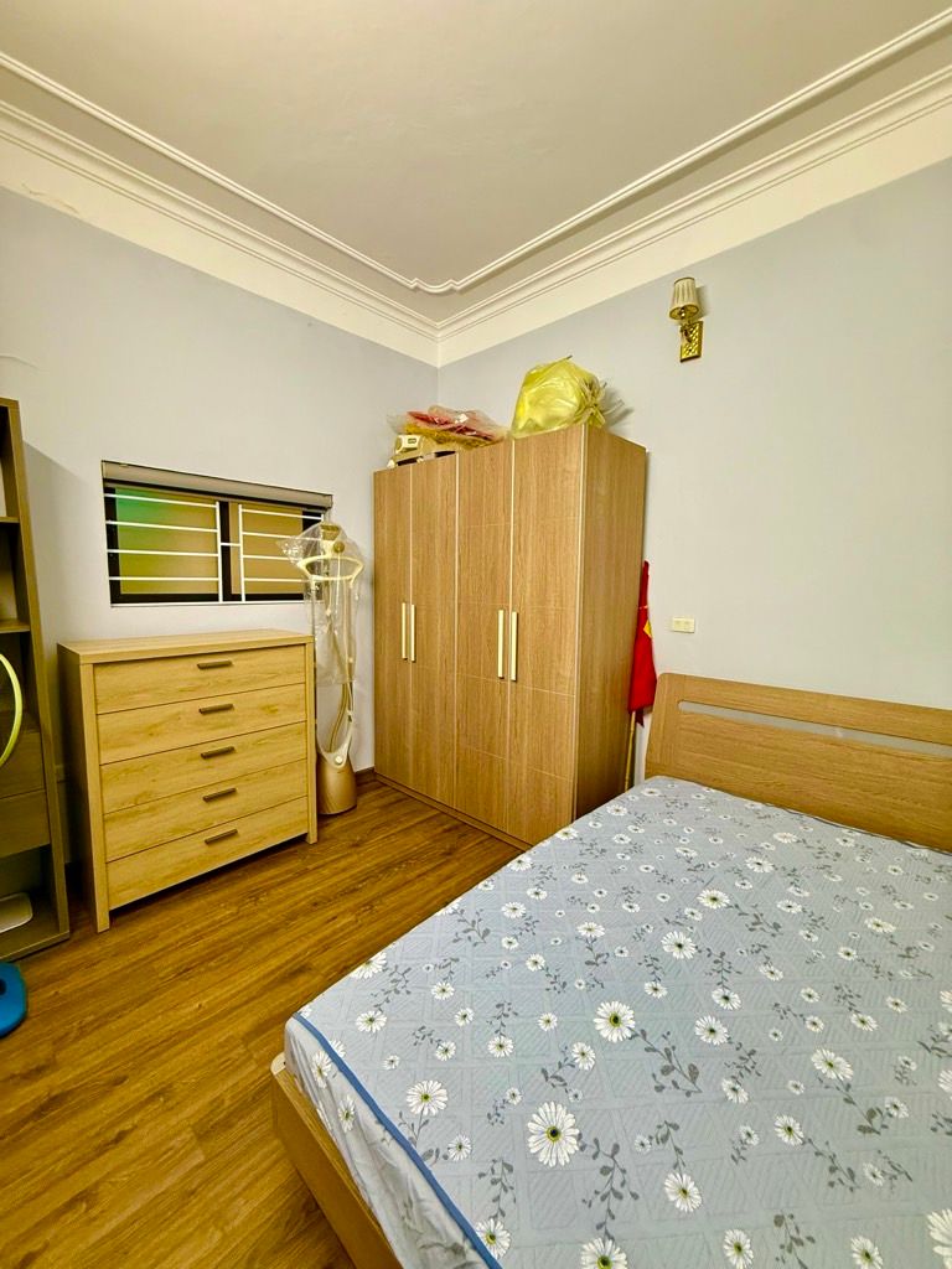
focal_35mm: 14
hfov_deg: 85.7
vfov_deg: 102.1
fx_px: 513
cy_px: 634
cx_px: 476
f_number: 2.2
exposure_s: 1/50
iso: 400
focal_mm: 2.22
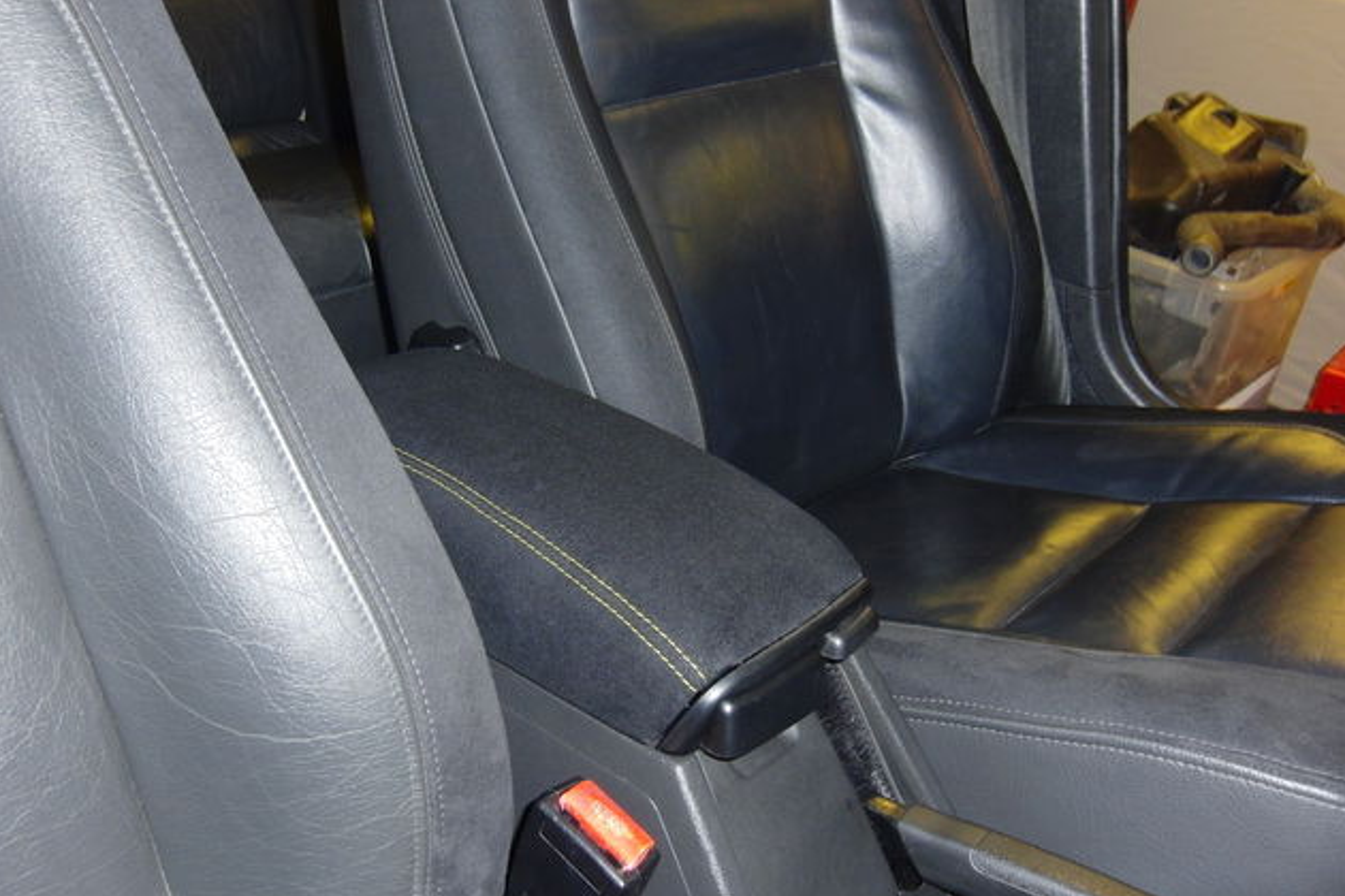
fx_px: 1382
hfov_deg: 51.9
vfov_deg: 35.9
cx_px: 666
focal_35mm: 37
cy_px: 491
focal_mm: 6.1
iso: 200
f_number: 3.6
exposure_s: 1/15
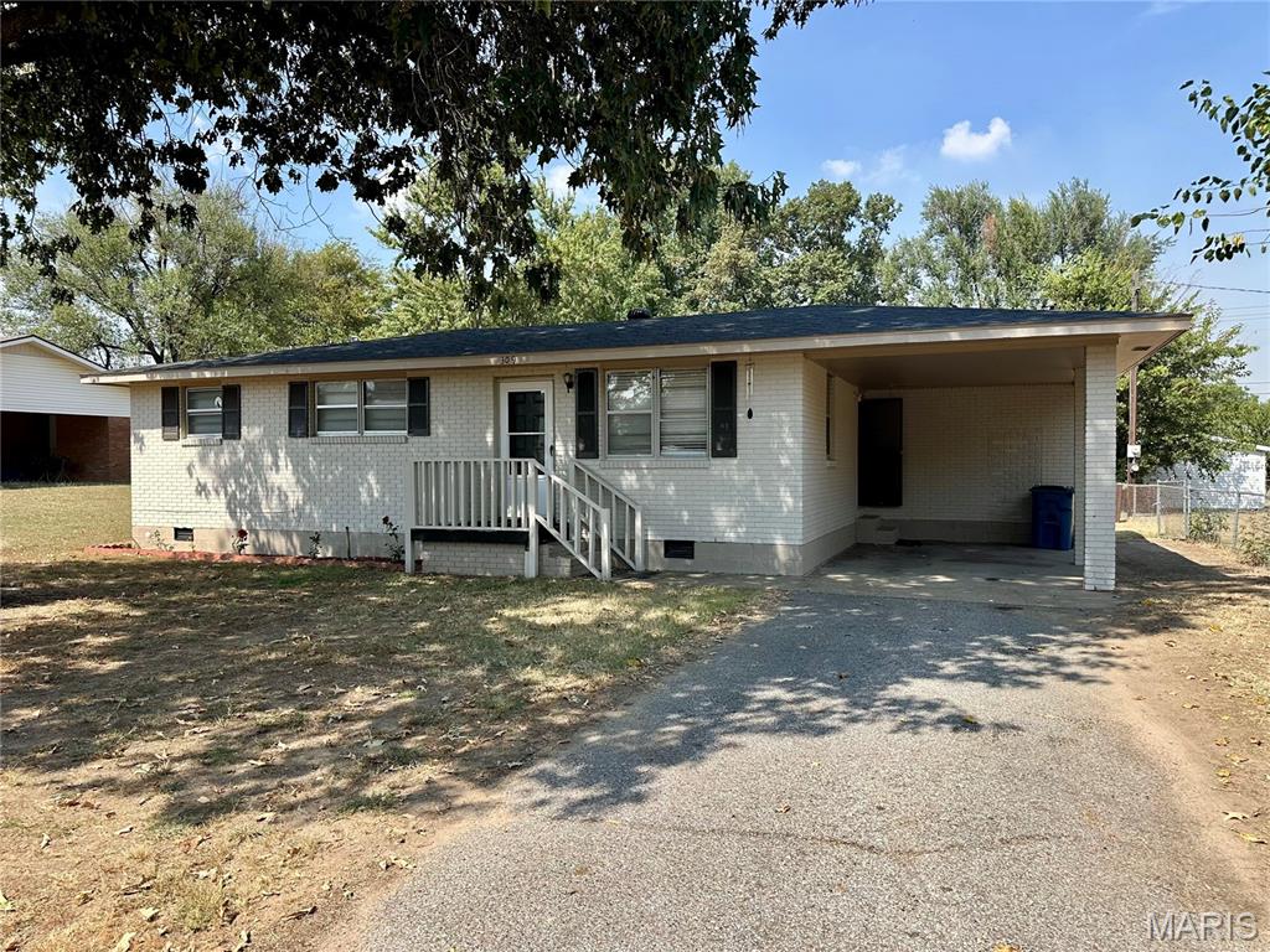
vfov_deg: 56.8
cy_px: 476
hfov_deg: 71.6
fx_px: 881
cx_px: 635
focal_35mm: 24
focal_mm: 6.86
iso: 80
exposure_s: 1/2203
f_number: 1.78
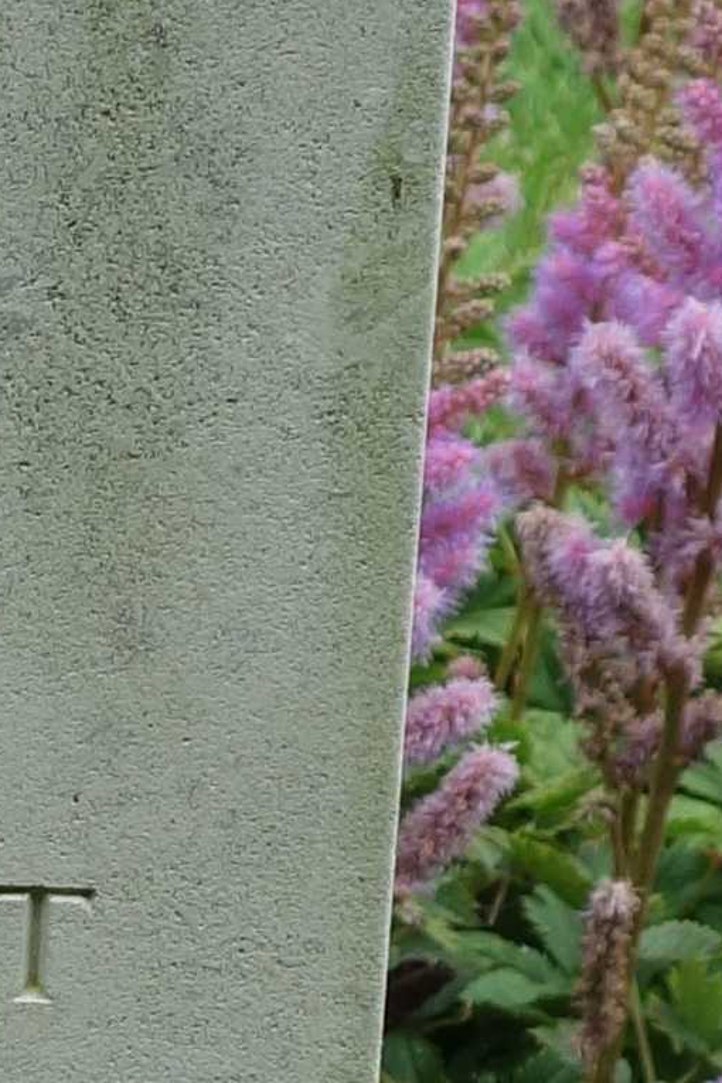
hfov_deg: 3.6
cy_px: 1672
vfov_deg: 5.4
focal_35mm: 379
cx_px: -1015
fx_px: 11401
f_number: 5.6
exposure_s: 1/100
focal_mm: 19.53
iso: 125
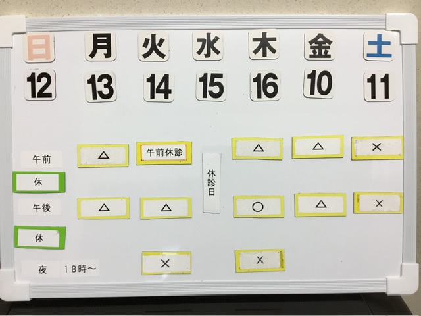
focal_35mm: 31
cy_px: 158
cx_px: 210
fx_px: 377
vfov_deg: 45.4
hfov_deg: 58.4
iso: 25
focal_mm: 3.3
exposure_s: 1/30
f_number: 2.4
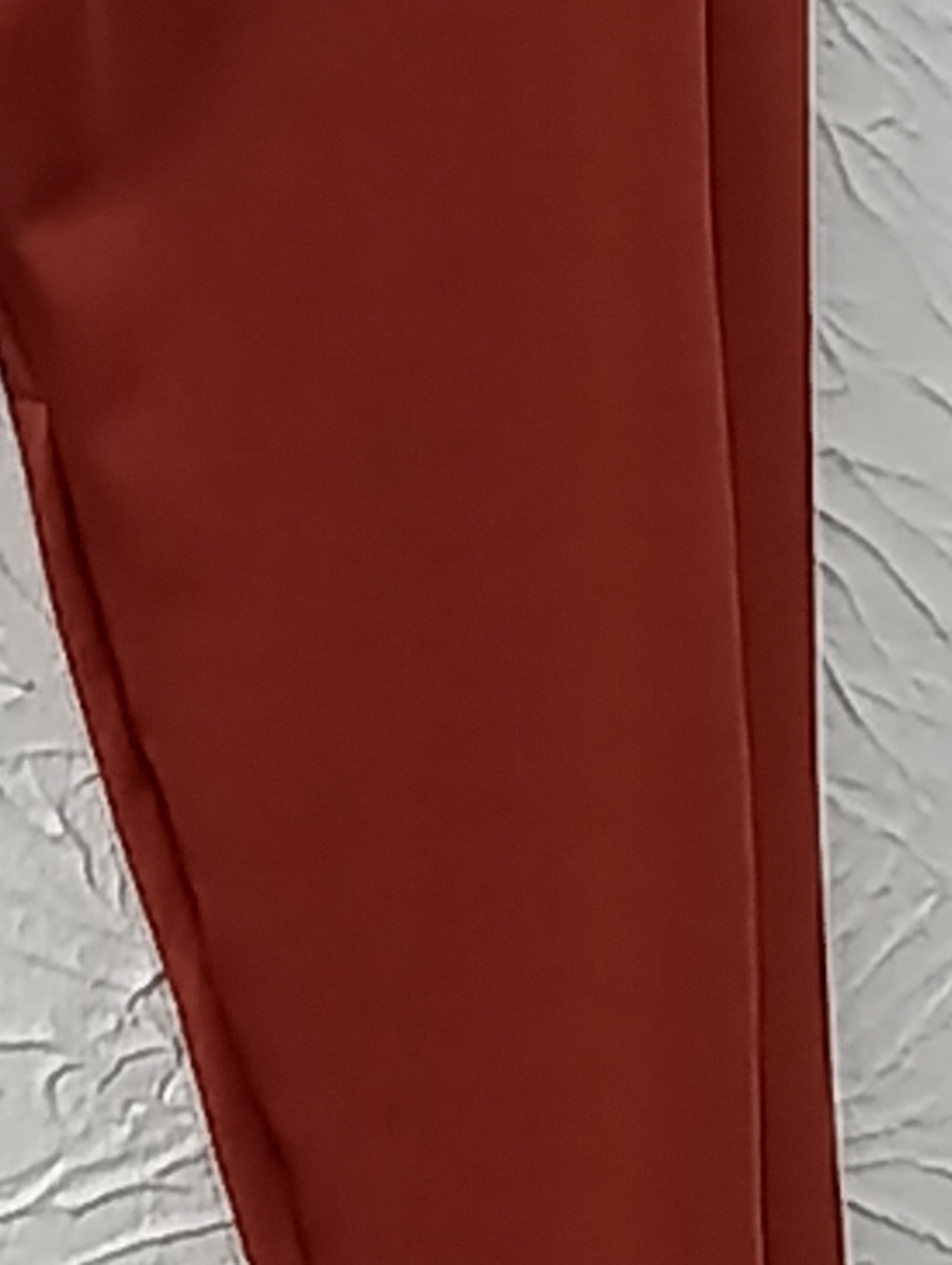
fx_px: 4902
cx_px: -27
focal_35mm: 134
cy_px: -627
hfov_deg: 11.0
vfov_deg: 13.8
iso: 1250
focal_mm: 6.14
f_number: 1.6
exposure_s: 1/60
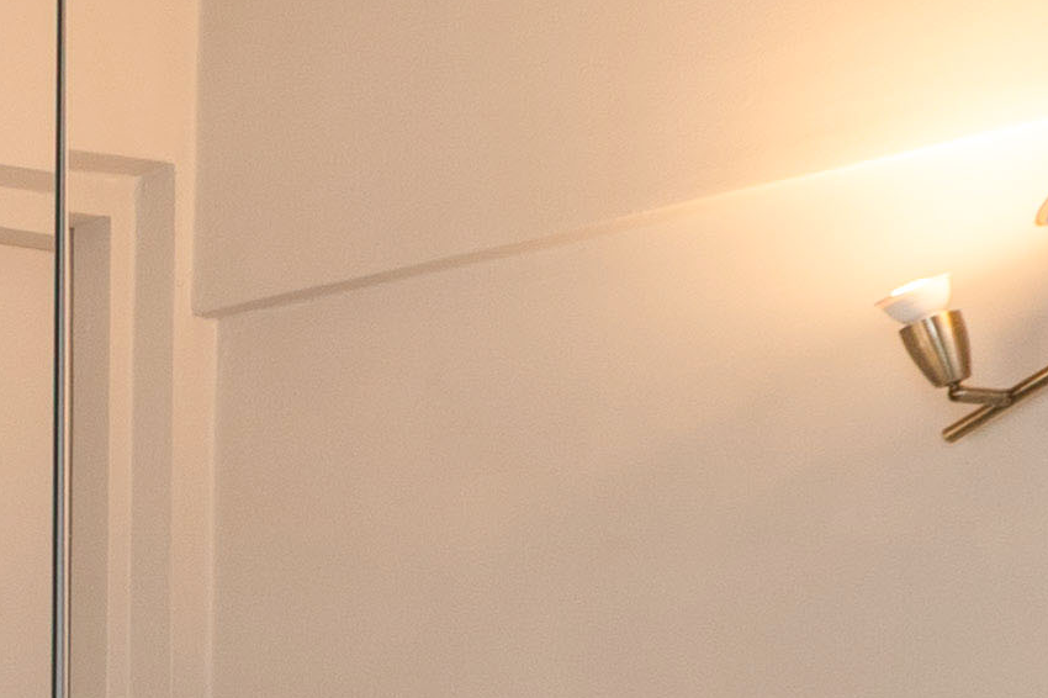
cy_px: 1068
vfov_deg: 11.6
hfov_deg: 13.6
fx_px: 3288
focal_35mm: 113
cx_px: -1394
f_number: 8
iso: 320
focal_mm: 16
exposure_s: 1/20
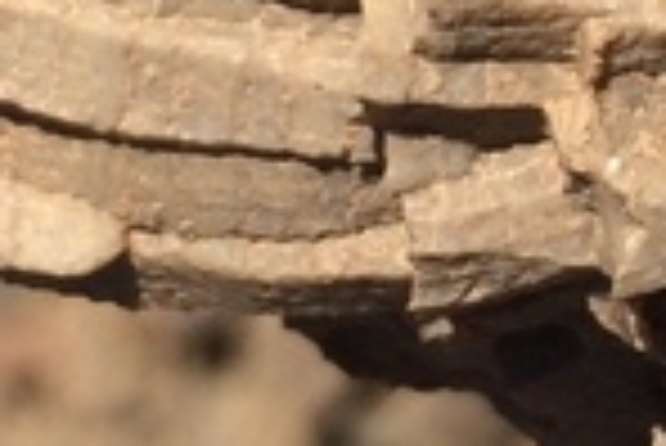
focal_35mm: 208
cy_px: -563
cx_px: 994
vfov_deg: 6.4
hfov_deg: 9.6
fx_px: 3852
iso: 32
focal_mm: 4.15
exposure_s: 1/3165
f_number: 2.2
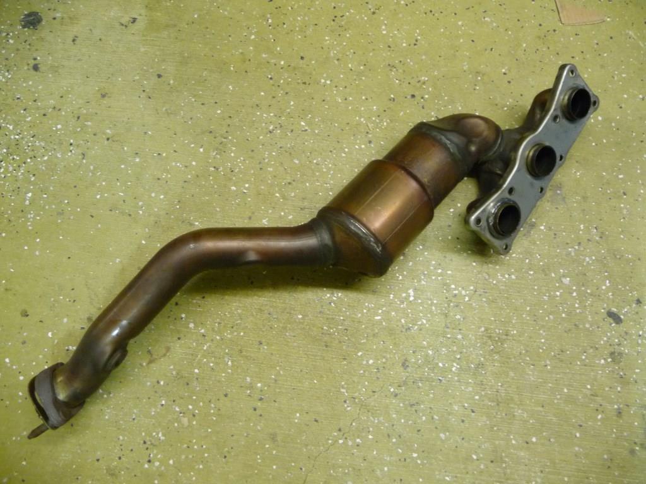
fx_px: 523
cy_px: 242
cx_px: 323
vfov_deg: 49.7
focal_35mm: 28
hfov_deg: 63.4
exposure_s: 1/10
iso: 400
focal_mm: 4.7
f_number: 3.3
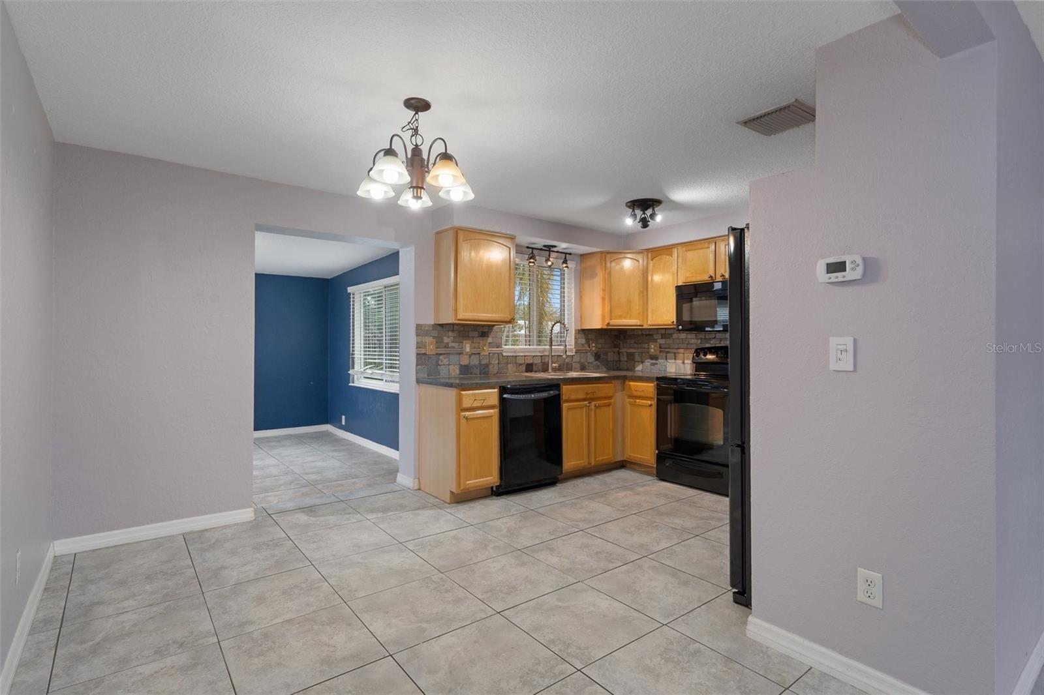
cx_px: 522
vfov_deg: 70.4
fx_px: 493
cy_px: 348
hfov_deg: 93.3
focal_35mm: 17
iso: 320
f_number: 8
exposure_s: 1.6
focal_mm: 17
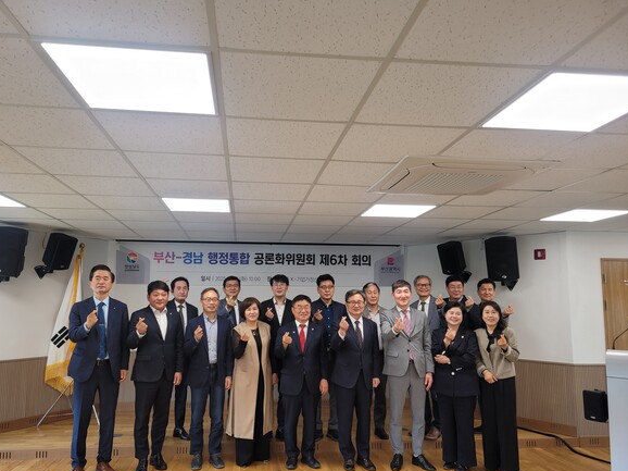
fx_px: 490
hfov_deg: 65.3
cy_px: 244
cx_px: 309
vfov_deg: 51.3
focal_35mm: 27
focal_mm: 5.4
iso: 64
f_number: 1.8
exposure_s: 1/120
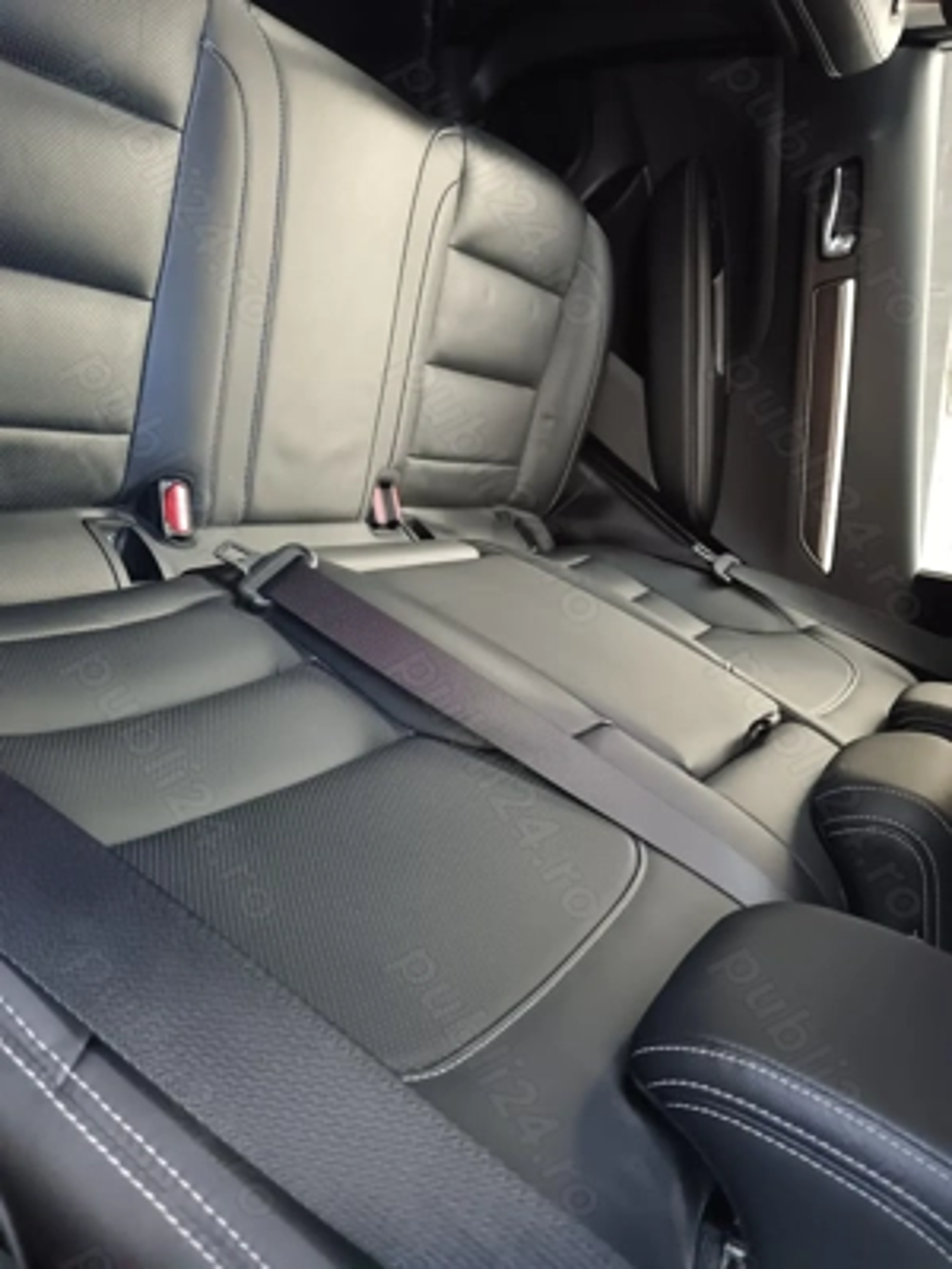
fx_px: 990
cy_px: 634
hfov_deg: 51.4
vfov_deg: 65.3
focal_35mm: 27
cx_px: 476
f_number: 1.9
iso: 2451
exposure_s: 1/100
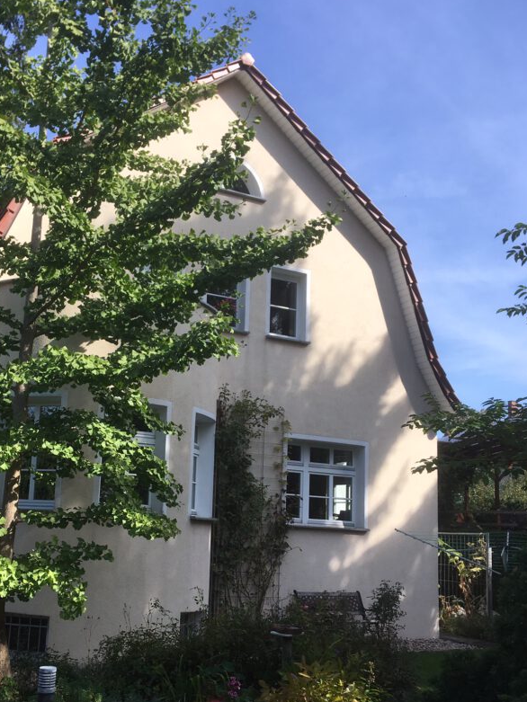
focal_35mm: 38
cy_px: 413
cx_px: 192
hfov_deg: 37.5
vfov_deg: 48.7
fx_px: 771
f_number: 2.2
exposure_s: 1/927
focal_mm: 4.15
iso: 25
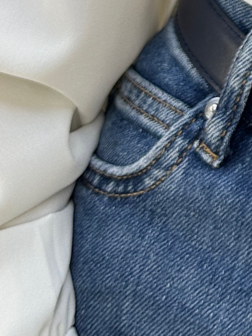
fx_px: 1233
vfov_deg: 14.4
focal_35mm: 127
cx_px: 567
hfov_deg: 10.4
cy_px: -187
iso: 80
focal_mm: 6.86
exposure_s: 1/508
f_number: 1.78
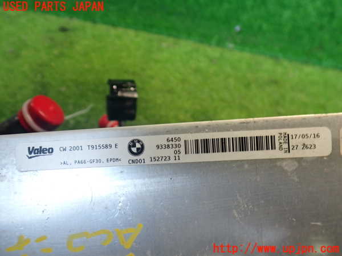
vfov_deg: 46.8
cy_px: 128
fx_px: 296
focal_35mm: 30
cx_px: 171
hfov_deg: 60.0
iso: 250
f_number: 2.3
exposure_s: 1/30
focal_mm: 5.4
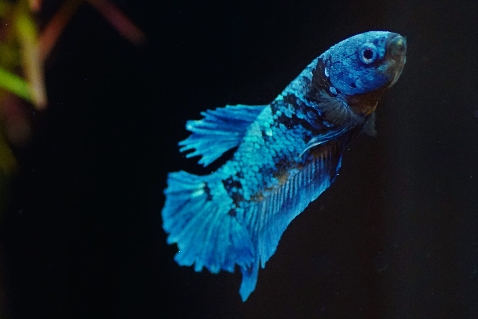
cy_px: 160
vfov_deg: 10.2
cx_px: 239
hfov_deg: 15.2
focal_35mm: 135
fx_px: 1792
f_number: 2.8
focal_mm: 90
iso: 2500
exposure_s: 1/200
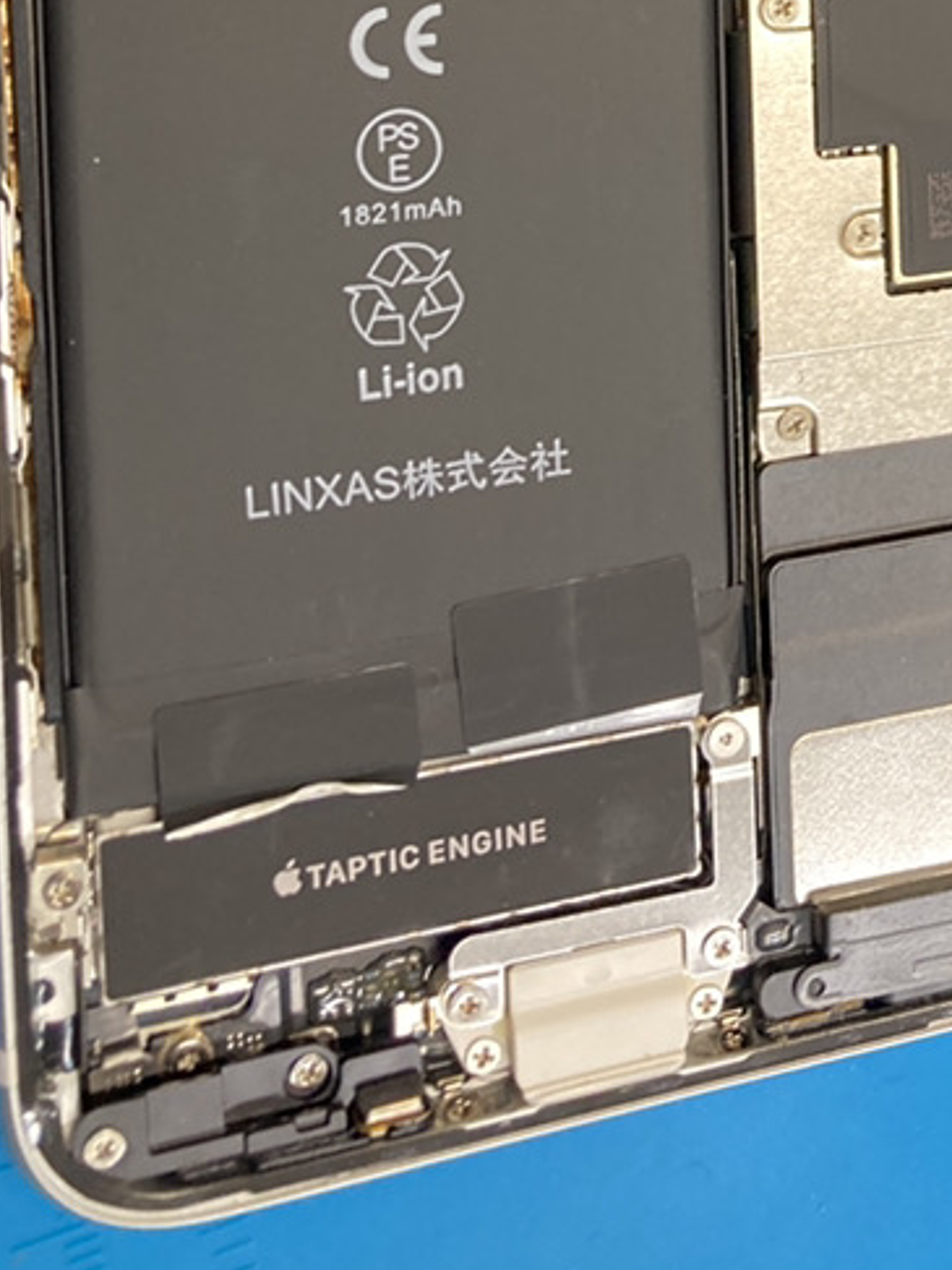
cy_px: -177
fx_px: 2531
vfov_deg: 25.8
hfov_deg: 20.3
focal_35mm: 69
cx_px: 1046
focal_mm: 3.99
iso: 125
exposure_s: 1/50
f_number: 1.8
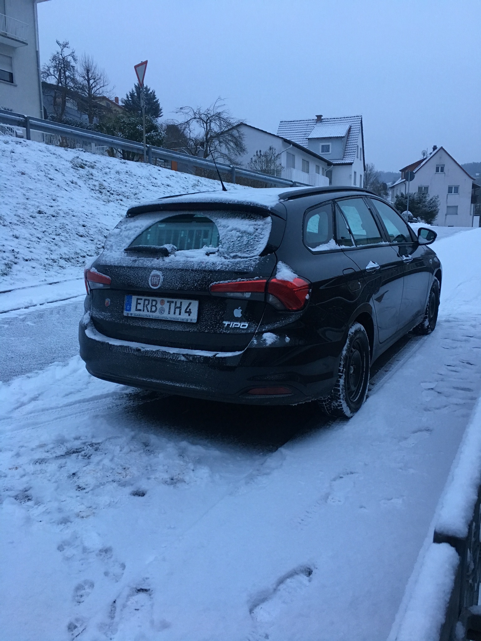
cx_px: 240
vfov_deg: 61.7
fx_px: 537
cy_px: 320
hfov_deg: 48.2
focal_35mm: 29
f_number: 2.2
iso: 160
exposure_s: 1/33
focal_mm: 4.15
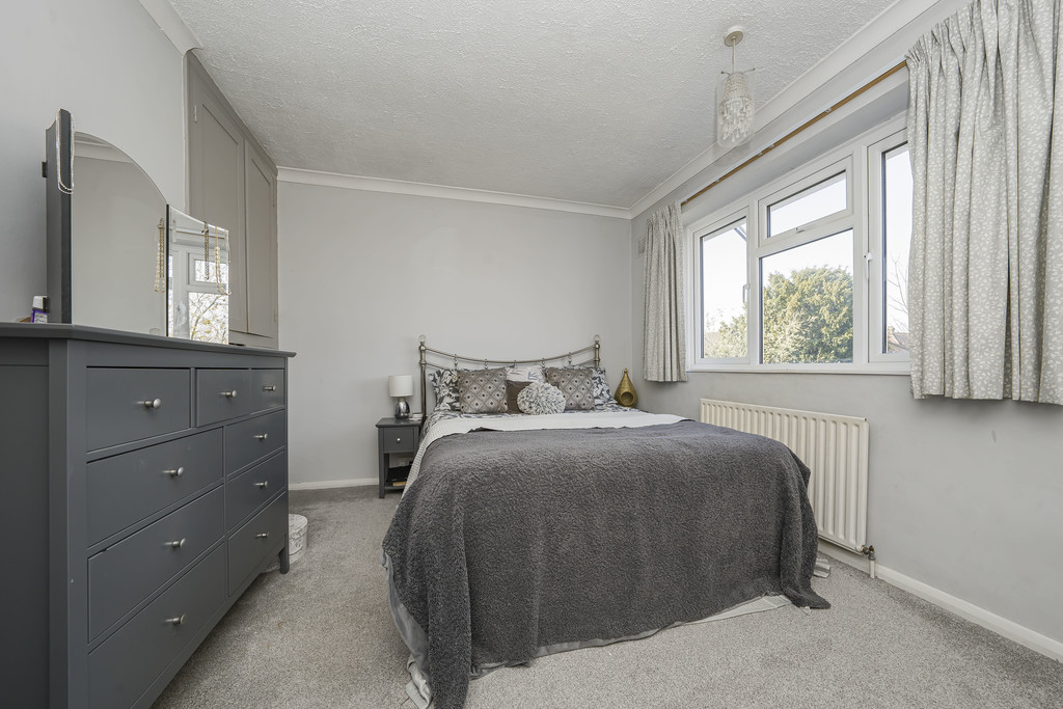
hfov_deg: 112.6
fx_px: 354
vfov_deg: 90.0
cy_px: 354
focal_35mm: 12
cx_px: 532
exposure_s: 1/40
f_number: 9
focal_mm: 12
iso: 320
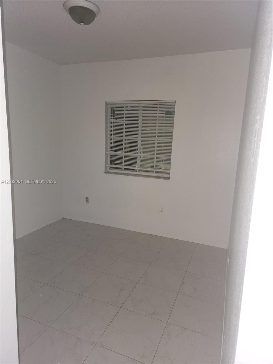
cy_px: 182
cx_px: 136
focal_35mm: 23
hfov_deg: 58.9
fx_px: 242
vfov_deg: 73.9
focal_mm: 6.4
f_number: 1.8
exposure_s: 1/15
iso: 125
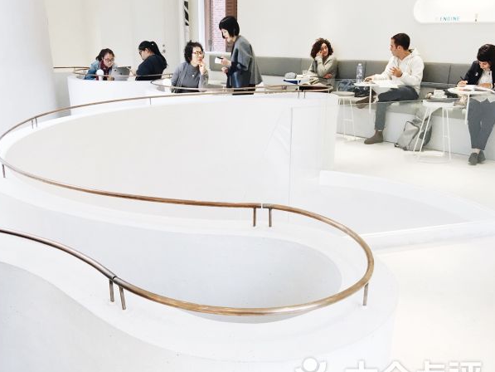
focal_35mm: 34
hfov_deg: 53.8
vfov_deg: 41.8
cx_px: 213
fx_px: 486
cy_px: 203
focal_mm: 4.15
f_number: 2.2
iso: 32
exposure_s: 1/33
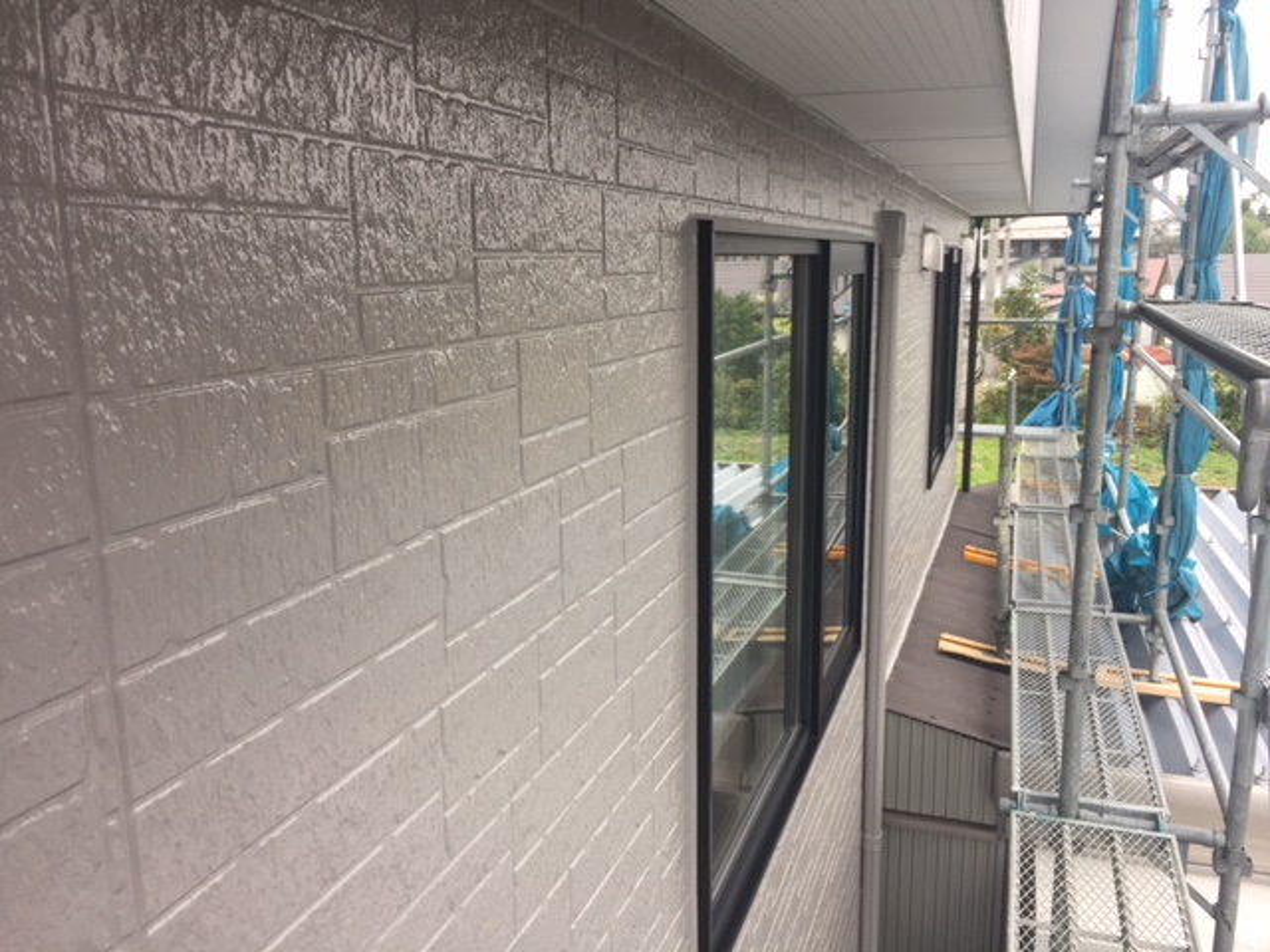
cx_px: 635
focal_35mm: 29
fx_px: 1064
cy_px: 476
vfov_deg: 48.2
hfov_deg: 61.7
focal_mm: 4.15
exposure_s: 1/60
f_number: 2.2
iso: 40
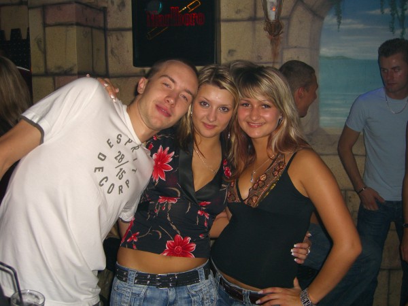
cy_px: 153
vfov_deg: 37.7
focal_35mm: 38
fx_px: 448
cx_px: 204
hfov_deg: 49.0
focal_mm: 7.9
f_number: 2.8
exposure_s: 1/60
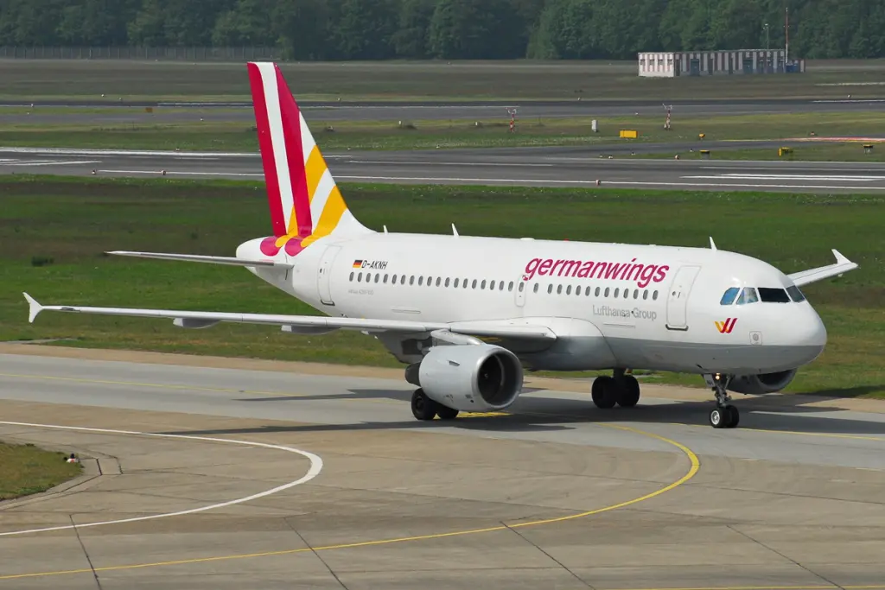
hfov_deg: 8.3
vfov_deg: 5.6
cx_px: 442
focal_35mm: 248
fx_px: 6085
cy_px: 295
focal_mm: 165
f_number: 8
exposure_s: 1/1000
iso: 200
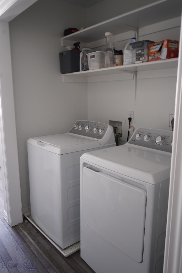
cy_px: 136
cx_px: 91
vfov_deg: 65.5
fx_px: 212
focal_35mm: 28
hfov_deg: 46.4
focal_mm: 28
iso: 400
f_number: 5.6
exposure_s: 1/6
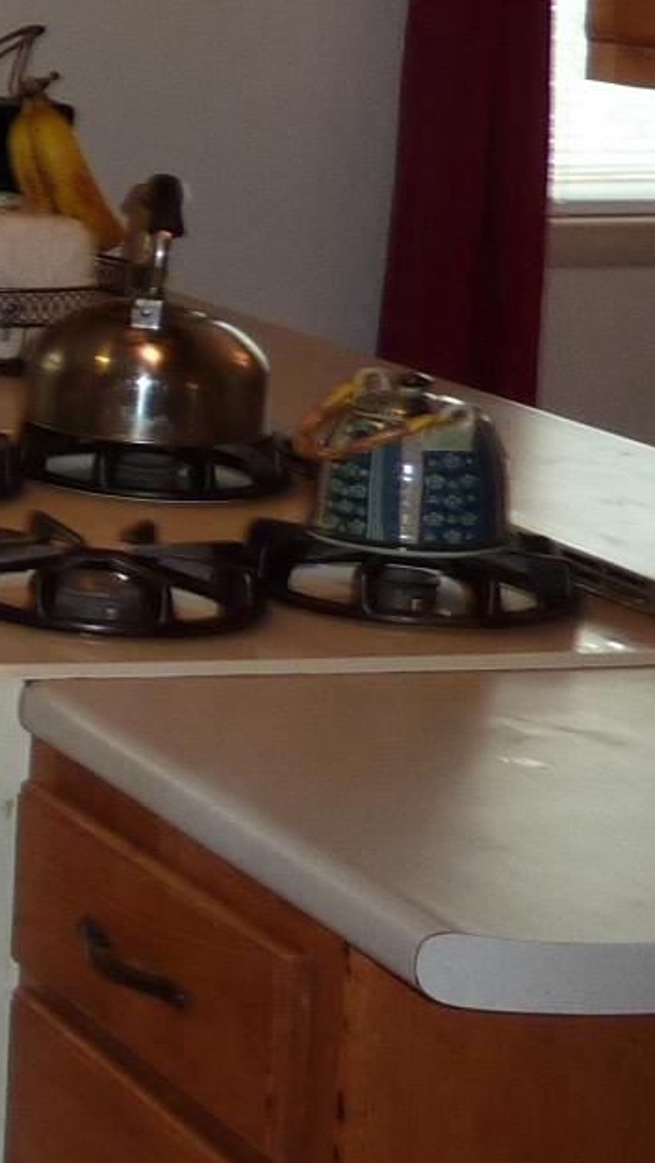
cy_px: 213
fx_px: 2746
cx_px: -1241
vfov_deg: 23.5
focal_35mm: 89
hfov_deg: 10.3
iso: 125
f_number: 3.3
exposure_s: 1/30
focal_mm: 4.1
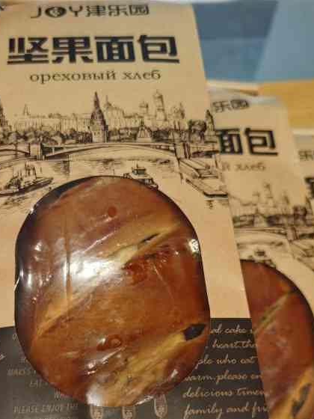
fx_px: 544
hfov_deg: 32.1
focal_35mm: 45
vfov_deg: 41.4
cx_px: 131
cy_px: 288
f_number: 1.6
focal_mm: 5.56
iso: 50
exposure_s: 1/833
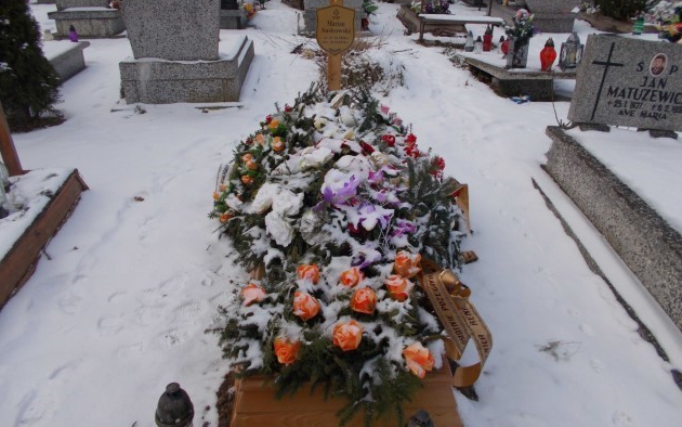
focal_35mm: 28
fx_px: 521
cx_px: 342
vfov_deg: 44.4
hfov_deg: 66.5
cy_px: 177
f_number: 8
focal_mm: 4.6
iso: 80
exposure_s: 1/160
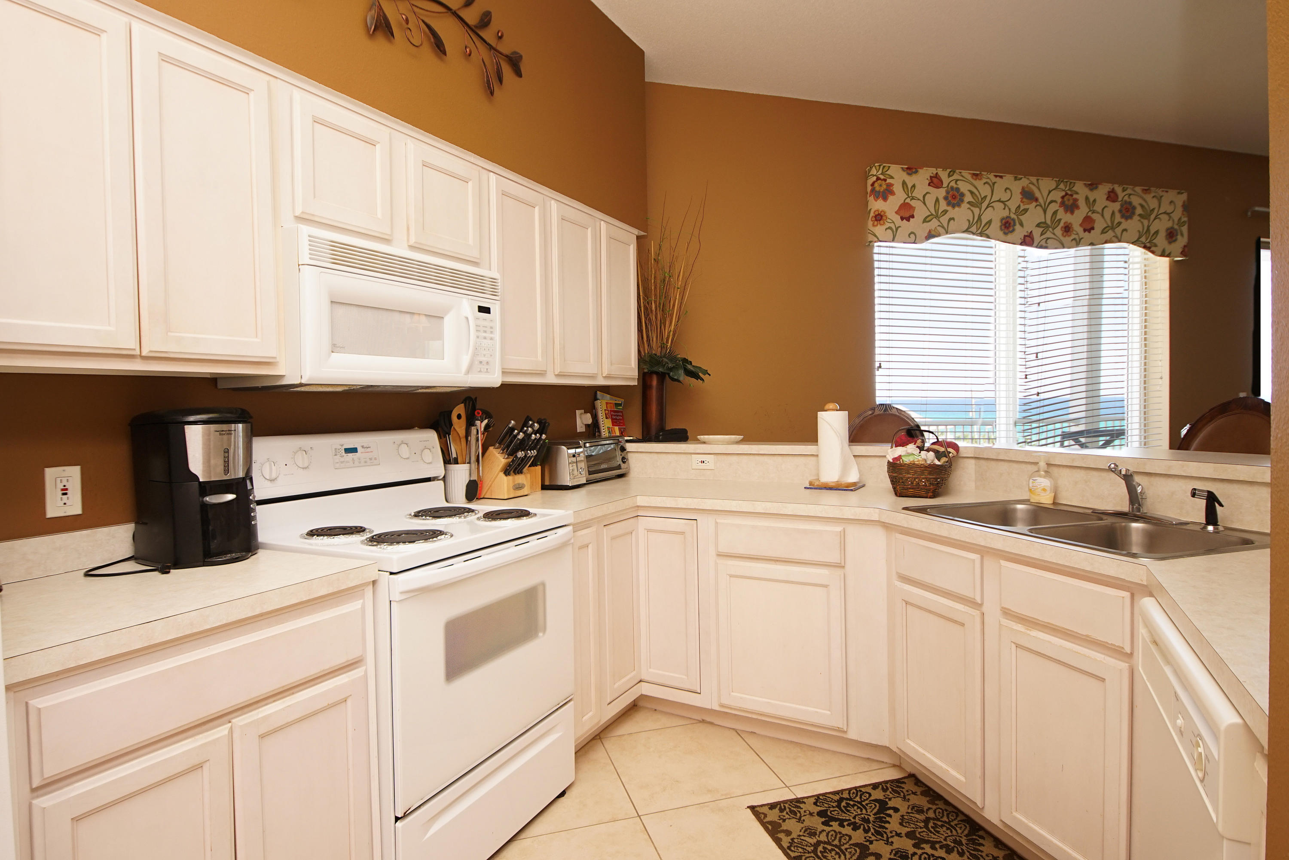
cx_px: 644
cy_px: 430
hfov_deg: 90.0
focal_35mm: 18
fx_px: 645
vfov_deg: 67.4
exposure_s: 1/60
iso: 500
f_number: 4.5
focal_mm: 12
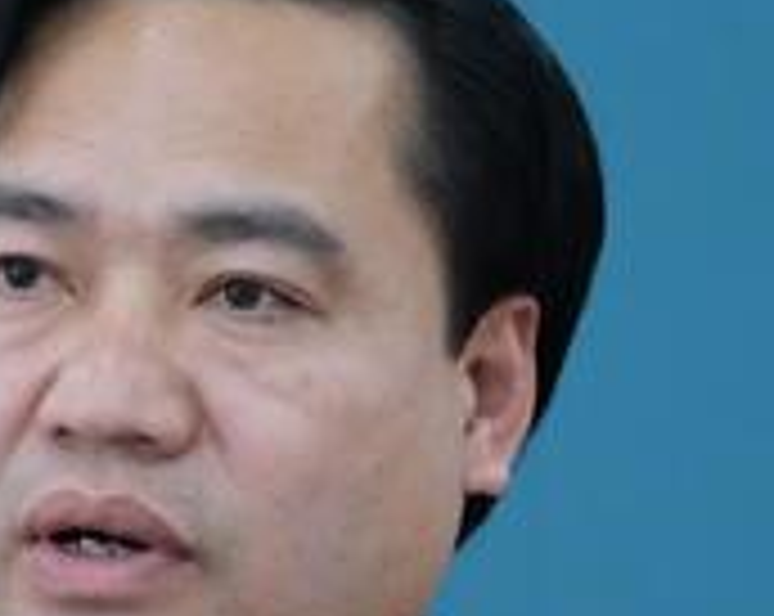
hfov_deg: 3.7
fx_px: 12006
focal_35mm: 525
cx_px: -86
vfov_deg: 2.9
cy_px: 573
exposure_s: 1/240
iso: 4000
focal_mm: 80
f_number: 4
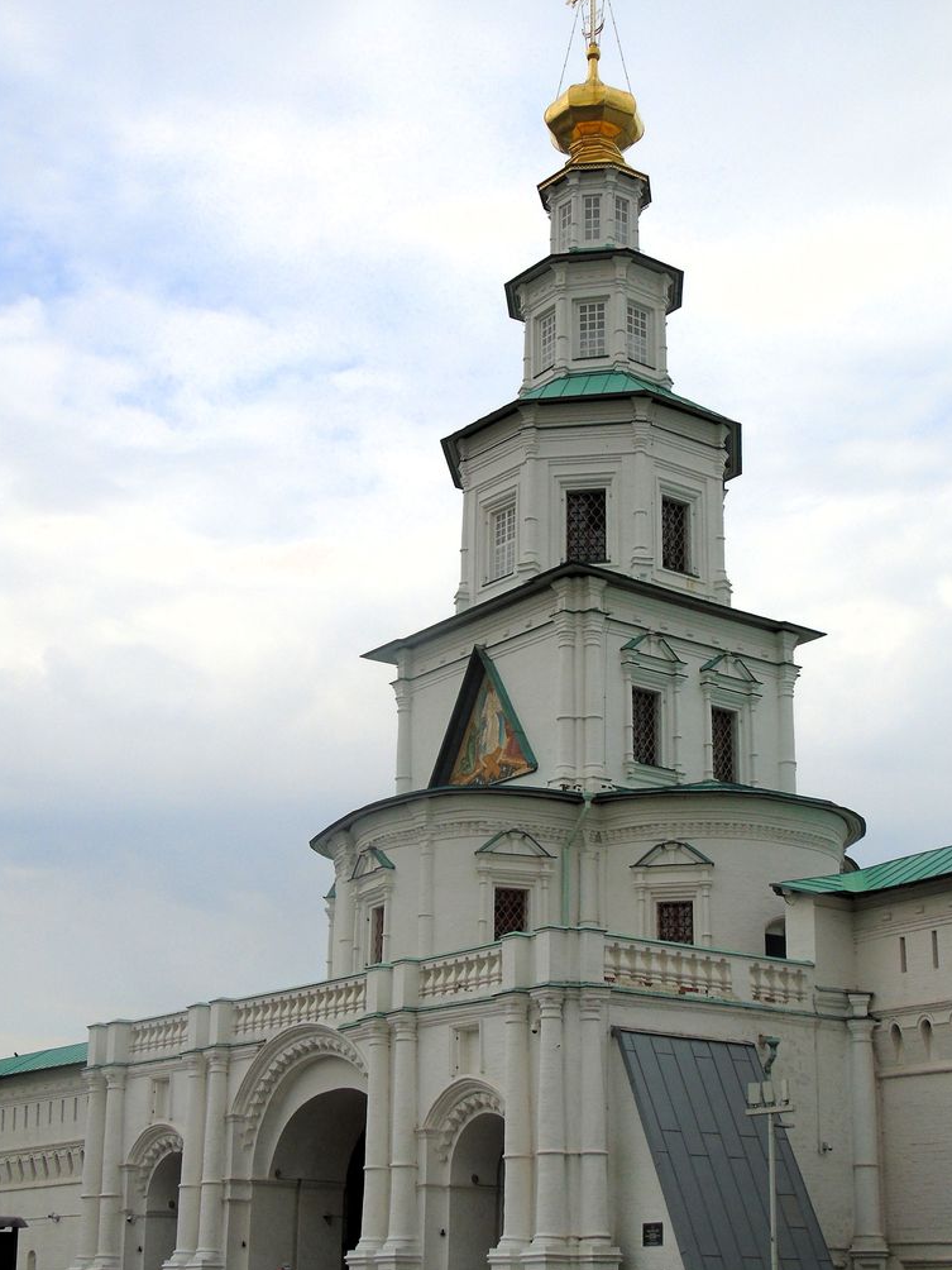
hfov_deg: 26.5
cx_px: 542
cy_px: 658
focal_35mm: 55
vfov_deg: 34.9
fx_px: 2017
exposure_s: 1/640
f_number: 4.1
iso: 80
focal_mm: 8.2
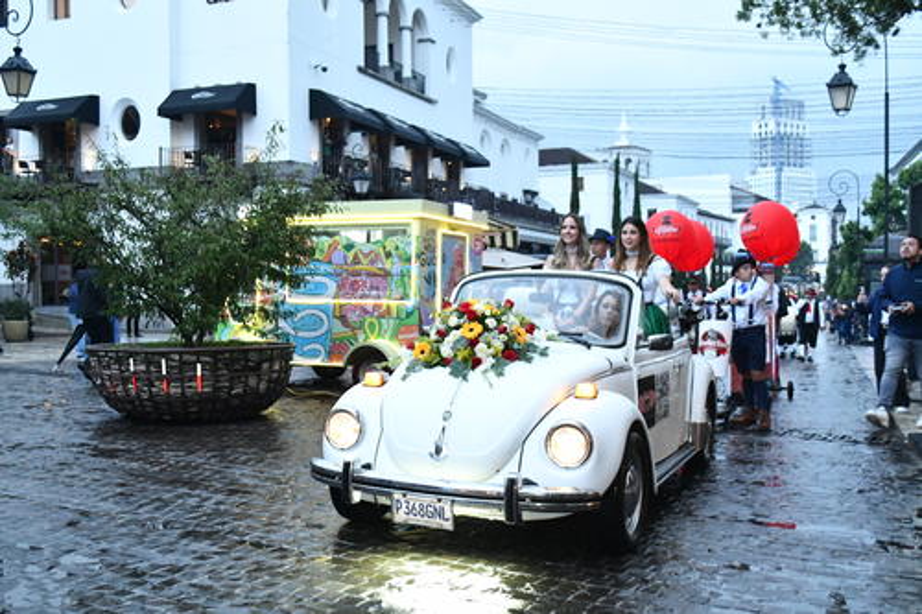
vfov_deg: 34.2
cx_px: 461
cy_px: 307
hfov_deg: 49.6
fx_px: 998
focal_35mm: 39
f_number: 4.5
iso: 4000
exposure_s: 1/200
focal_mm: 26
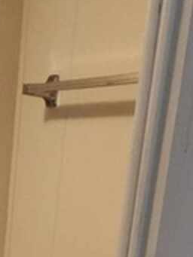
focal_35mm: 115
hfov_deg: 12.2
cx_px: -109
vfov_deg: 14.3
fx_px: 854
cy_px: 517
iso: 500
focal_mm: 6.4
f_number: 1.8
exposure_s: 1/120
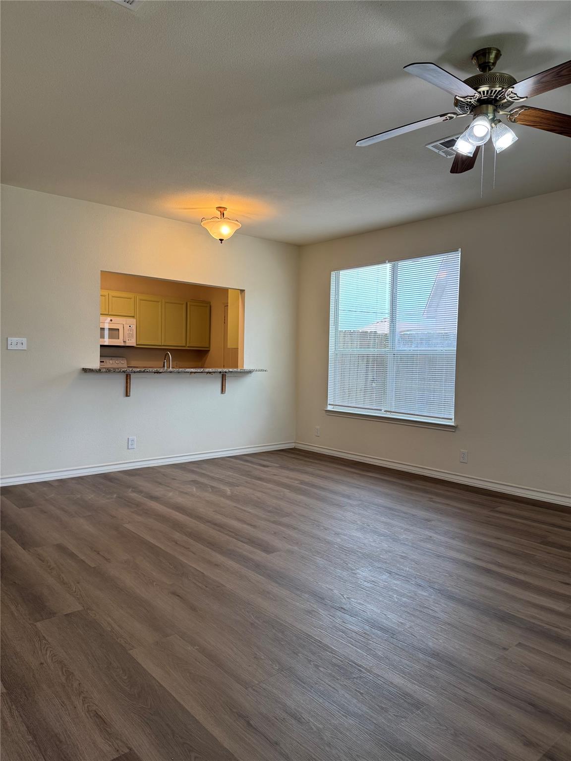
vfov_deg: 71.6
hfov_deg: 56.8
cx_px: 286
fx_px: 528
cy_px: 380
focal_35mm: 24
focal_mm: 6.76
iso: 100
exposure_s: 1/140
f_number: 1.78
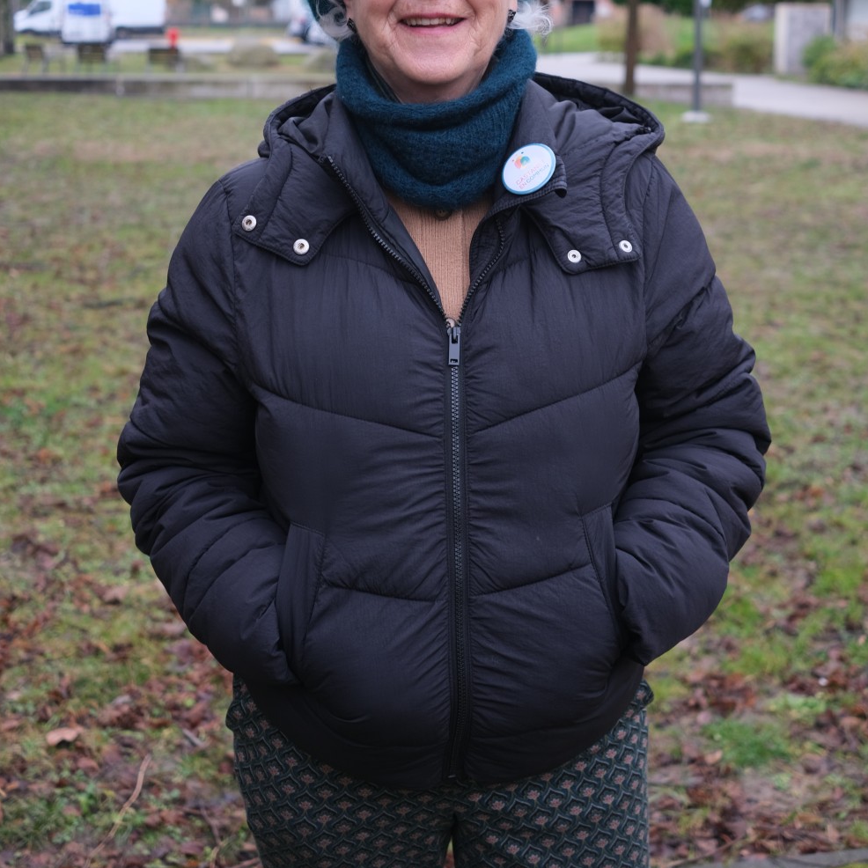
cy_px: 307
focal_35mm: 53
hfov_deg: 32.2
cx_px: 439
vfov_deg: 32.0
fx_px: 1504
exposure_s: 1/105
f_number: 3.2
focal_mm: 27
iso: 320
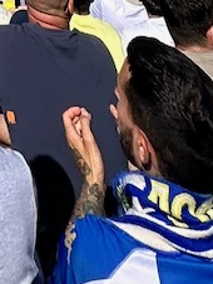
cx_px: -209
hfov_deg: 15.2
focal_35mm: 79
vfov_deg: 12.5
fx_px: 649
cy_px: -513
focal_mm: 2.22
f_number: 2.2
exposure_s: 1/3125
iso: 50
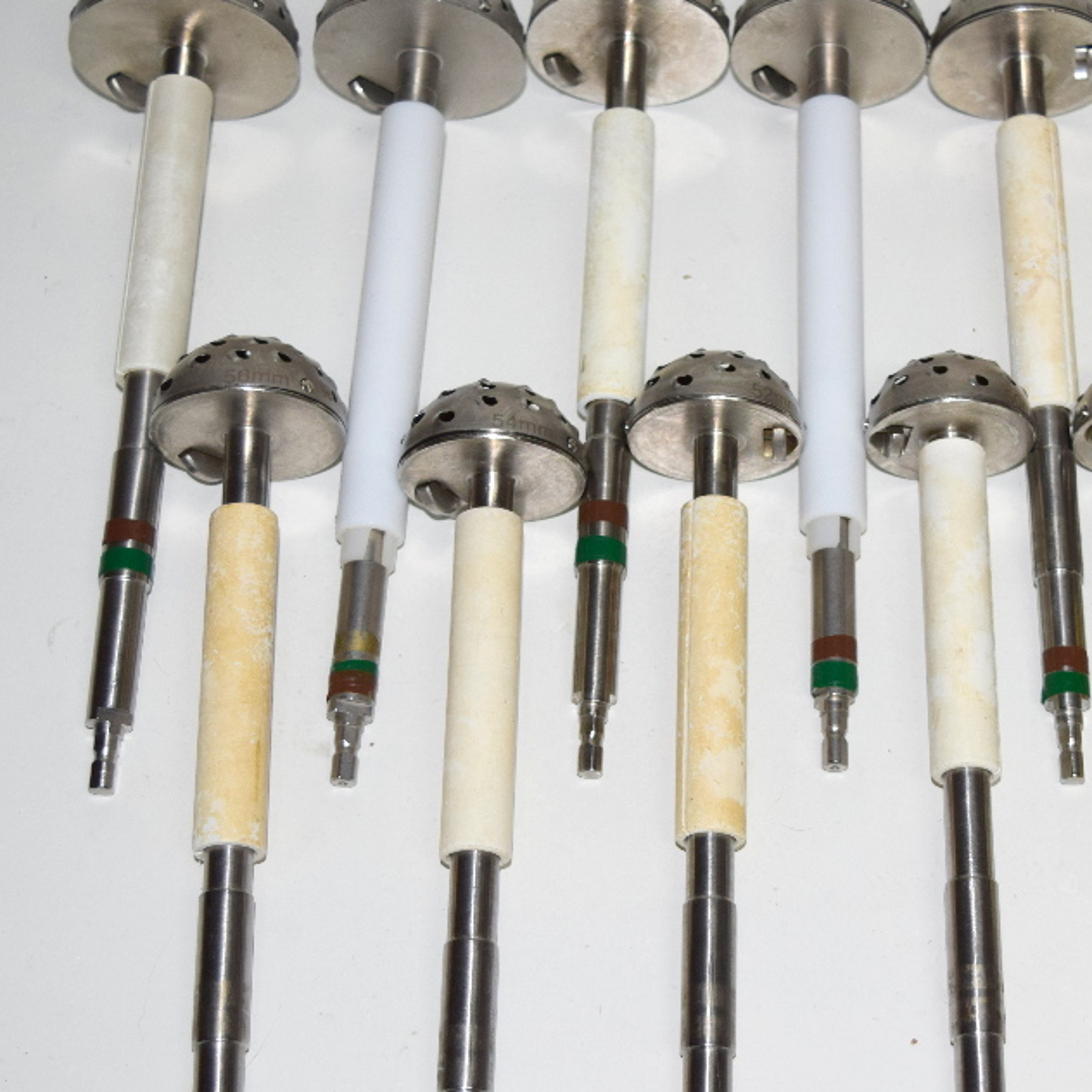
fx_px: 2672
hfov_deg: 23.0
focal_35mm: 75
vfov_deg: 23.1
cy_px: 625
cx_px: 762
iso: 500
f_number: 5
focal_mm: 29
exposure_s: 1/100
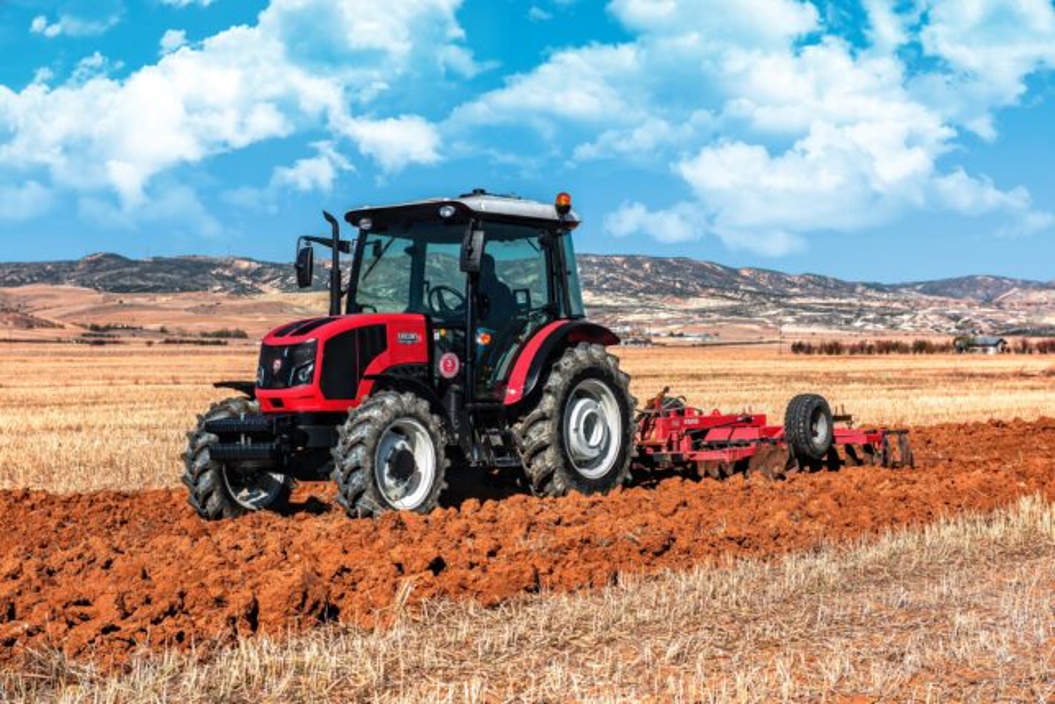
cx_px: 528
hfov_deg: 28.8
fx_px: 2052
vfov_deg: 19.5
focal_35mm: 70
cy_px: 352
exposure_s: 1/320
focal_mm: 70
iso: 200
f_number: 8
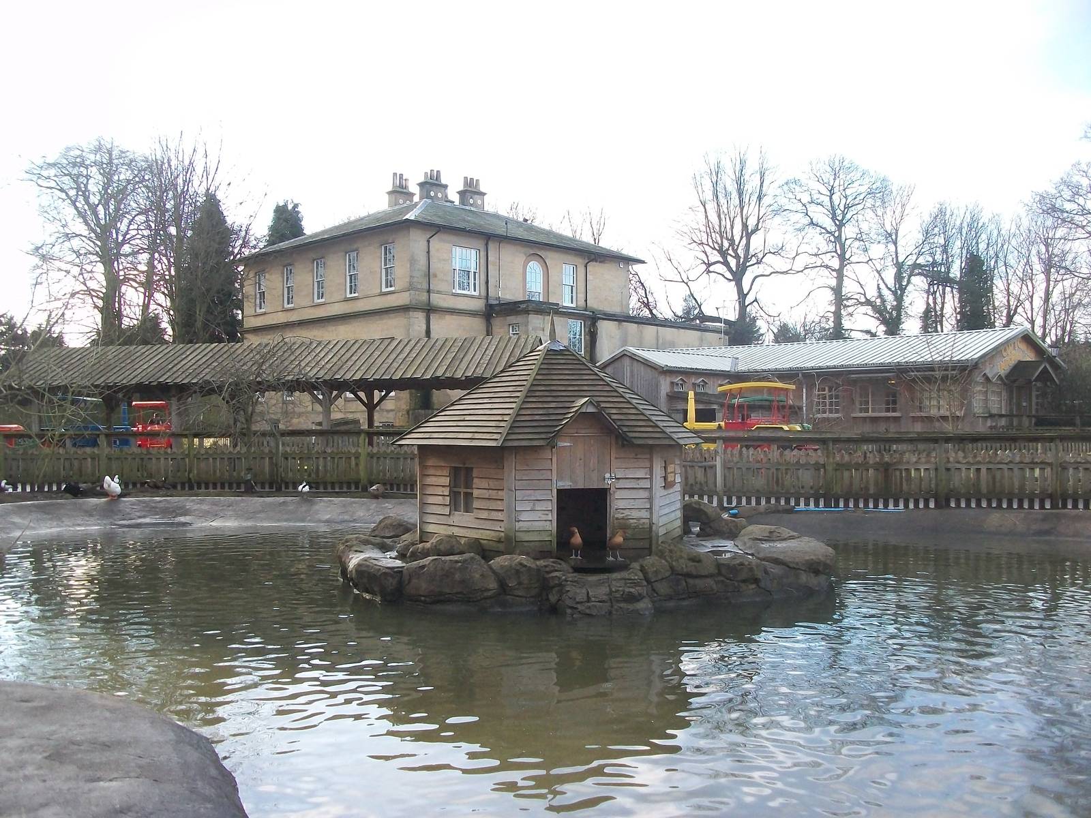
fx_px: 1009
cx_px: 546
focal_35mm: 32
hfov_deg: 56.8
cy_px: 409
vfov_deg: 44.2
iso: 231
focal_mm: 5.7
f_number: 2.9
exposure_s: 1/500
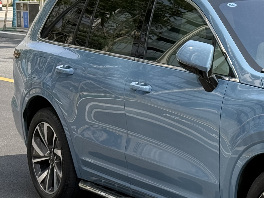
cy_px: 135
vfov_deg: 12.0
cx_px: 302
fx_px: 938
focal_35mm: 123
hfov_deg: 15.5
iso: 80
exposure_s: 1/2415
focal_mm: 6.76
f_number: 1.78
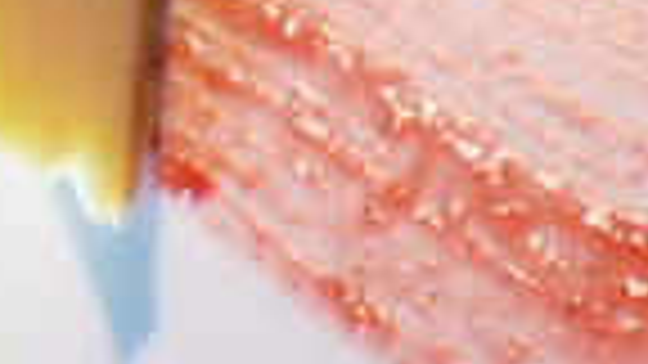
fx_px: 2113
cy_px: -155
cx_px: -225
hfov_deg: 16.4
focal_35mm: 123
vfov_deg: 9.6
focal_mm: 4.1
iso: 400
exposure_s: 1/25
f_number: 3.3
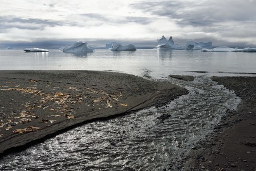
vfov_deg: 41.1
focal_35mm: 32
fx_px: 228
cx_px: 128
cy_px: 86
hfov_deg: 58.7
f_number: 18
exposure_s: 1/320
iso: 200
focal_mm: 32
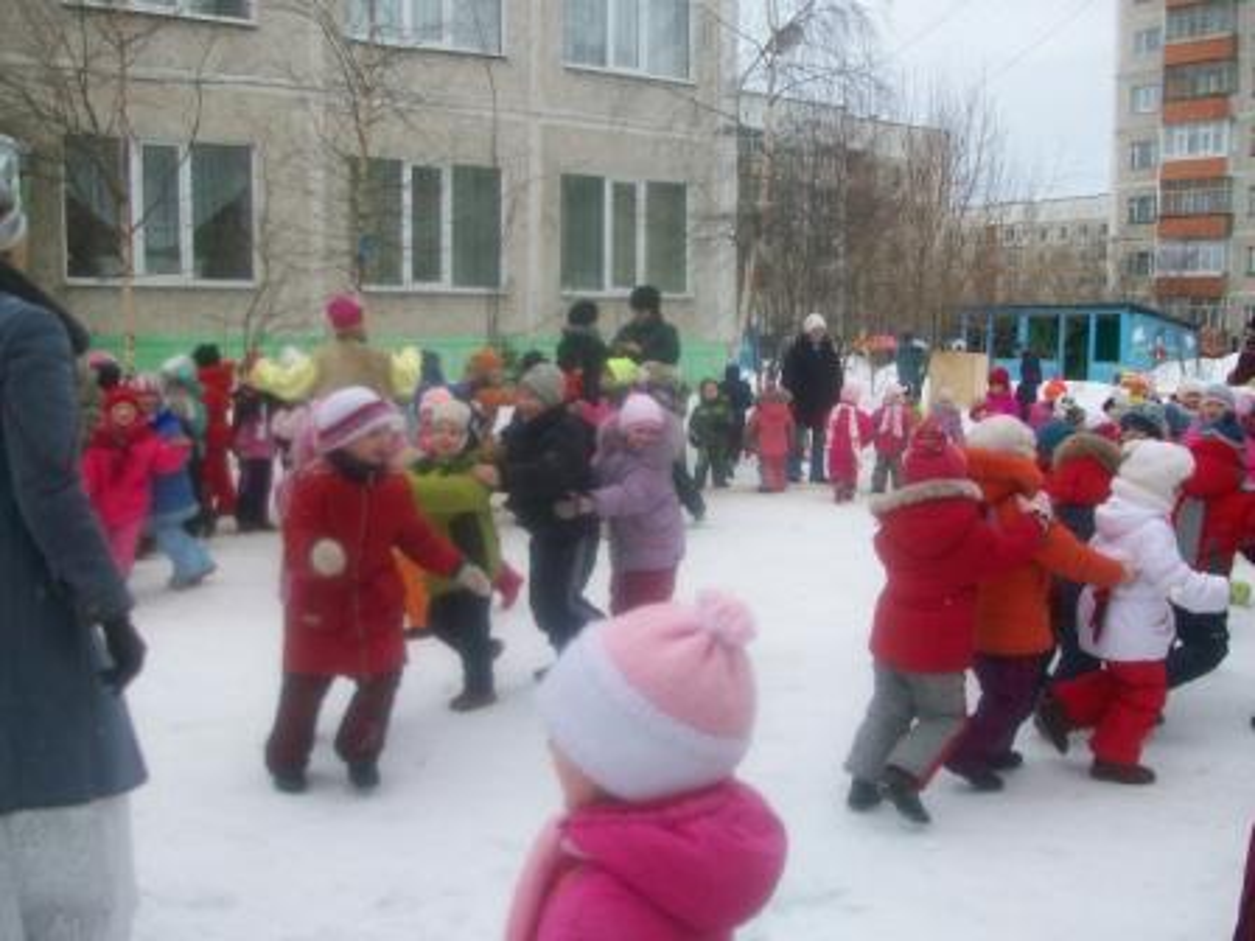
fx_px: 1233
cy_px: 470
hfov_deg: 54.0
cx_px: 628
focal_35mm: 34
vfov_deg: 41.8
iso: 80
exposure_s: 1/633
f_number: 2.8
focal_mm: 5.7
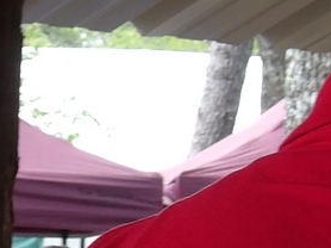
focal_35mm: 335
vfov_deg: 4.4
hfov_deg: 5.9
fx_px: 3201
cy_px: 184
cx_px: 38
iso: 100
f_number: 4
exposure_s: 1/50
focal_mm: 11.1
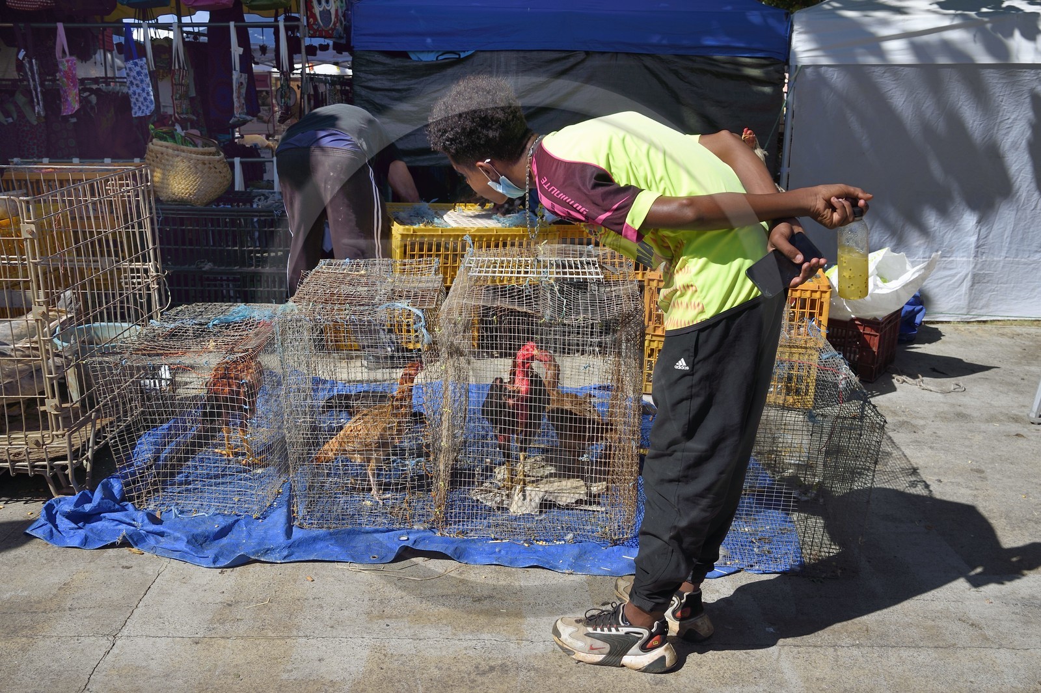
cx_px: 520
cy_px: 346
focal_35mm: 35
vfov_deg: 37.8
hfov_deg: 54.5
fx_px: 1012
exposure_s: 1/320
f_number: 11
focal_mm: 35
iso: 200
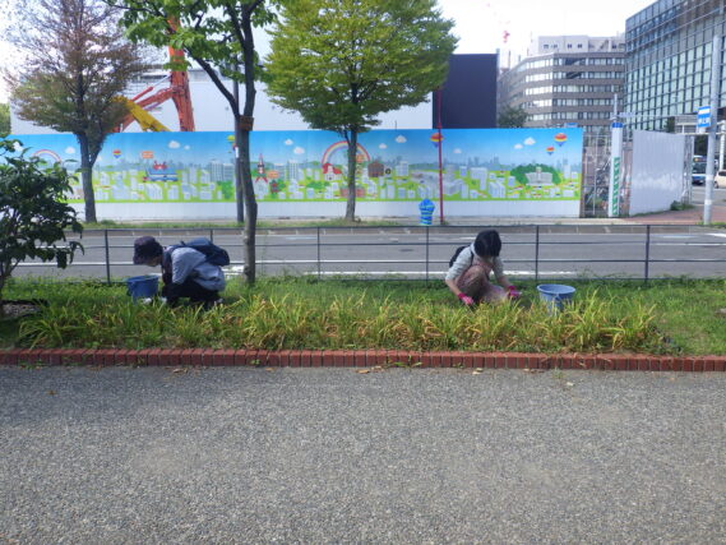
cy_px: 272
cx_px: 363
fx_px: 587
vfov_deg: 49.8
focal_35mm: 28
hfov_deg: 63.4
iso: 125
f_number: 4.2
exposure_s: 1/200
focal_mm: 5
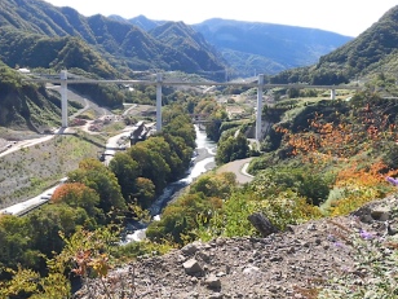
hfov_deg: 47.6
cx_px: 163
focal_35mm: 39
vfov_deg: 36.8
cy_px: 150
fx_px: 448
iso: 100
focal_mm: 4.3
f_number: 3.1
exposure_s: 1/500
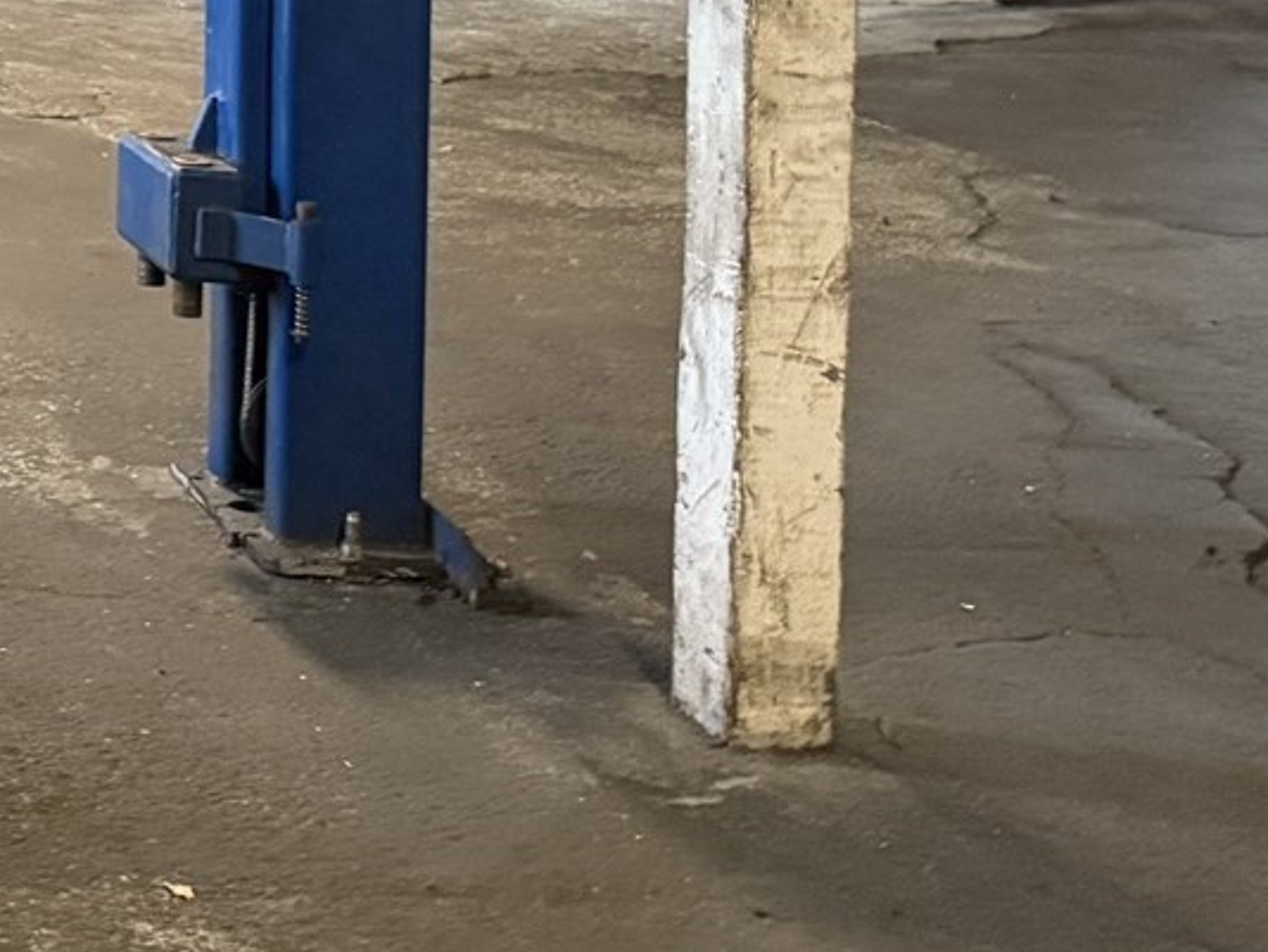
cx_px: -902
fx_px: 3372
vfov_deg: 14.6
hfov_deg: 17.8
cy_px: -613
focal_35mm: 92
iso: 500
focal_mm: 6.76
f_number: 1.78
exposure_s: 1/60
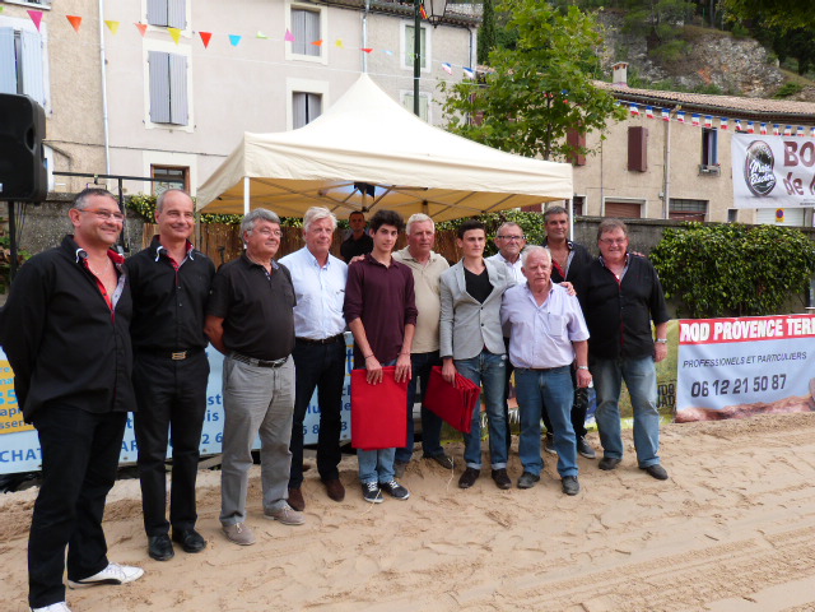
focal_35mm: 25
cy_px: 306
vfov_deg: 54.9
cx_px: 408
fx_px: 589
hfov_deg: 69.4
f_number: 3.6
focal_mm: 4.5
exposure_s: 1/100
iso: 100
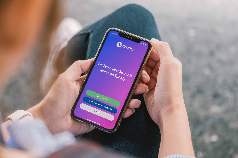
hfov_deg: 21.5
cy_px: 79
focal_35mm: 95
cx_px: 119
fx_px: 628
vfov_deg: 14.4
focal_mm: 63.4
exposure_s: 1/80
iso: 500
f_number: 2.8
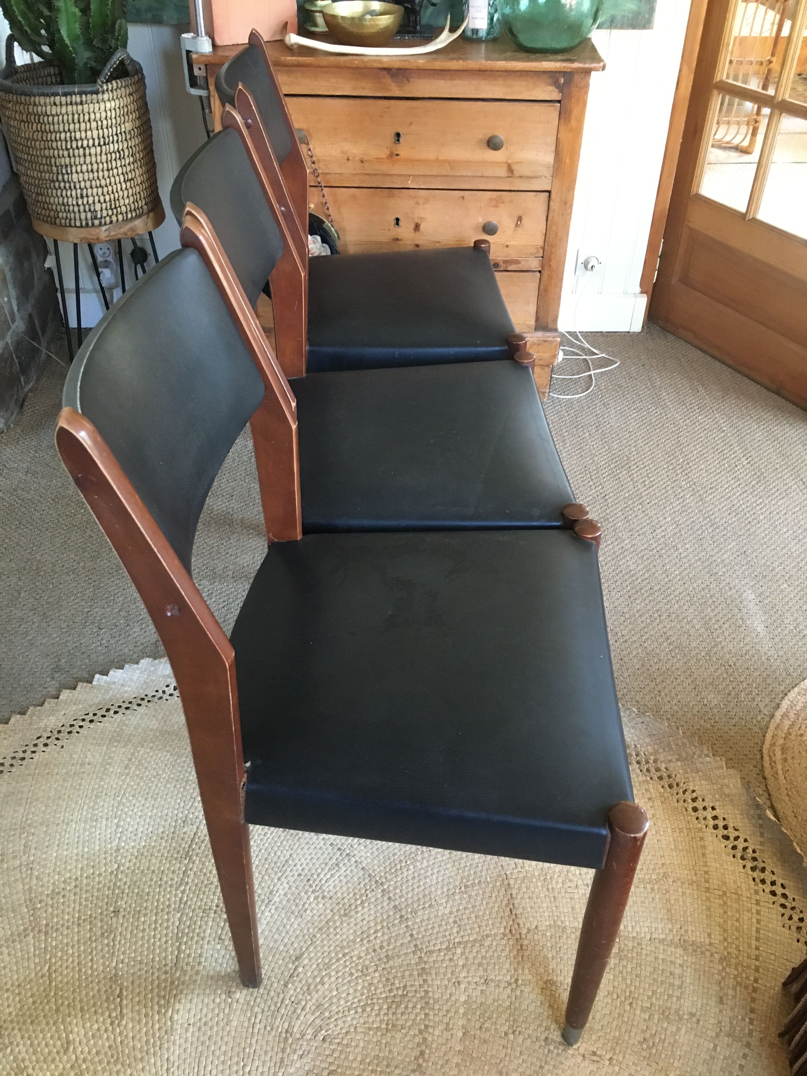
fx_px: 901
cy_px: 538
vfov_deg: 61.7
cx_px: 404
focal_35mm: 29
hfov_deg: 48.2
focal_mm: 4.15
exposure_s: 1/25
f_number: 2.2
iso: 200
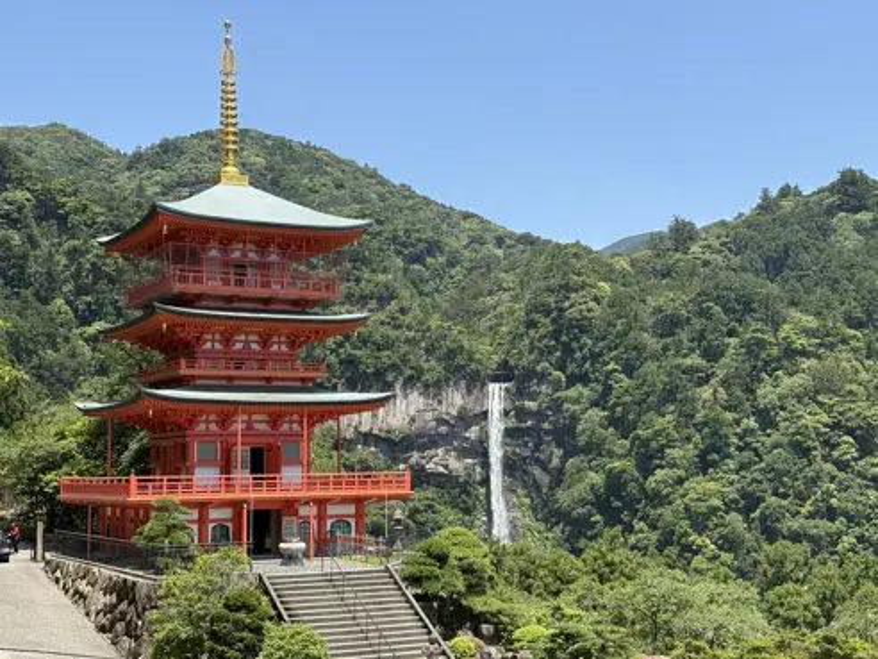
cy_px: 330
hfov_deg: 36.8
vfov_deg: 28.0
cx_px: 439
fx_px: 1319
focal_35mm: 52
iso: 40
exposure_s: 1/1957
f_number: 1.6
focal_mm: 5.96
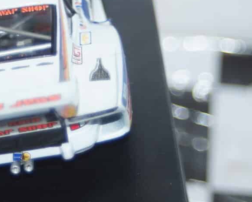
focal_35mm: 232
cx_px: 31
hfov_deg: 8.3
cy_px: 40
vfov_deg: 6.7
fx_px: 1730
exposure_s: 1/100
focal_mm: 70
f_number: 5.6
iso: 400
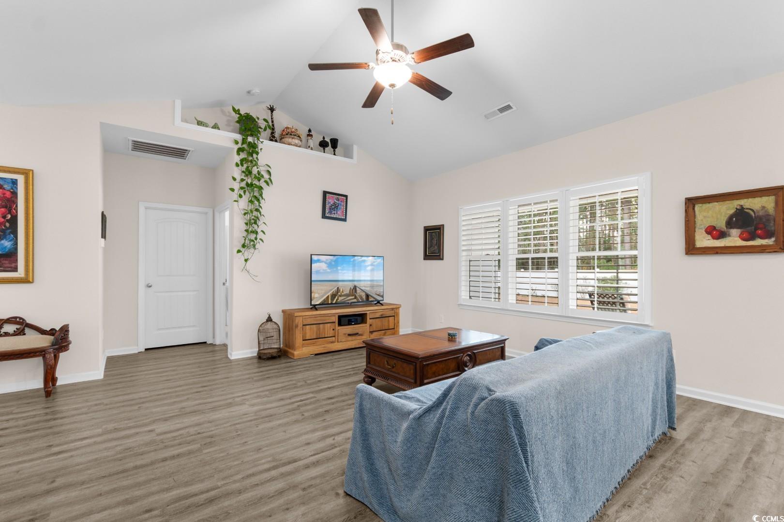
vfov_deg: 77.3
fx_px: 327
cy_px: 261
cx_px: 392
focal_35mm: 15
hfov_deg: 100.4
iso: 100
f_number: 4.5
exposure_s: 1/2
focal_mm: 10
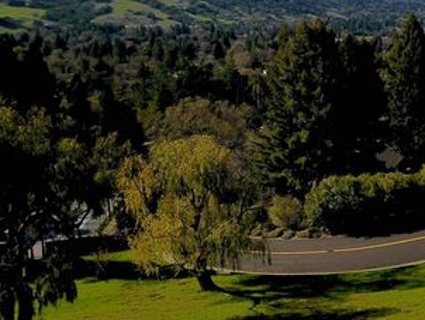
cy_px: 106
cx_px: 348
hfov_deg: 41.7
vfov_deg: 33.3
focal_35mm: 43
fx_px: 528
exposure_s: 1/2336
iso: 100
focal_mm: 4.73
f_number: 2.2
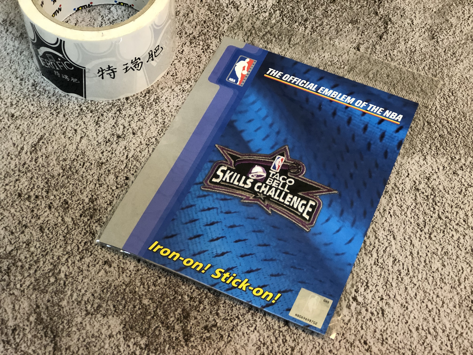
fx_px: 779
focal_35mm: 57
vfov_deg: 25.7
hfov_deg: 33.8
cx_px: 236
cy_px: 178
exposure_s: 1/30
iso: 320
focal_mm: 6.6
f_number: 2.8
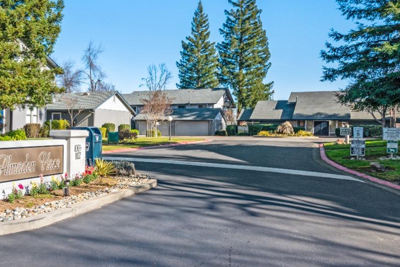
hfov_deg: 56.7
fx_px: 356
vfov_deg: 41.1
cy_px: 118
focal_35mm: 32
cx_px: 117
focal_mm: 18
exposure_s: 1/200
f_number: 8
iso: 100
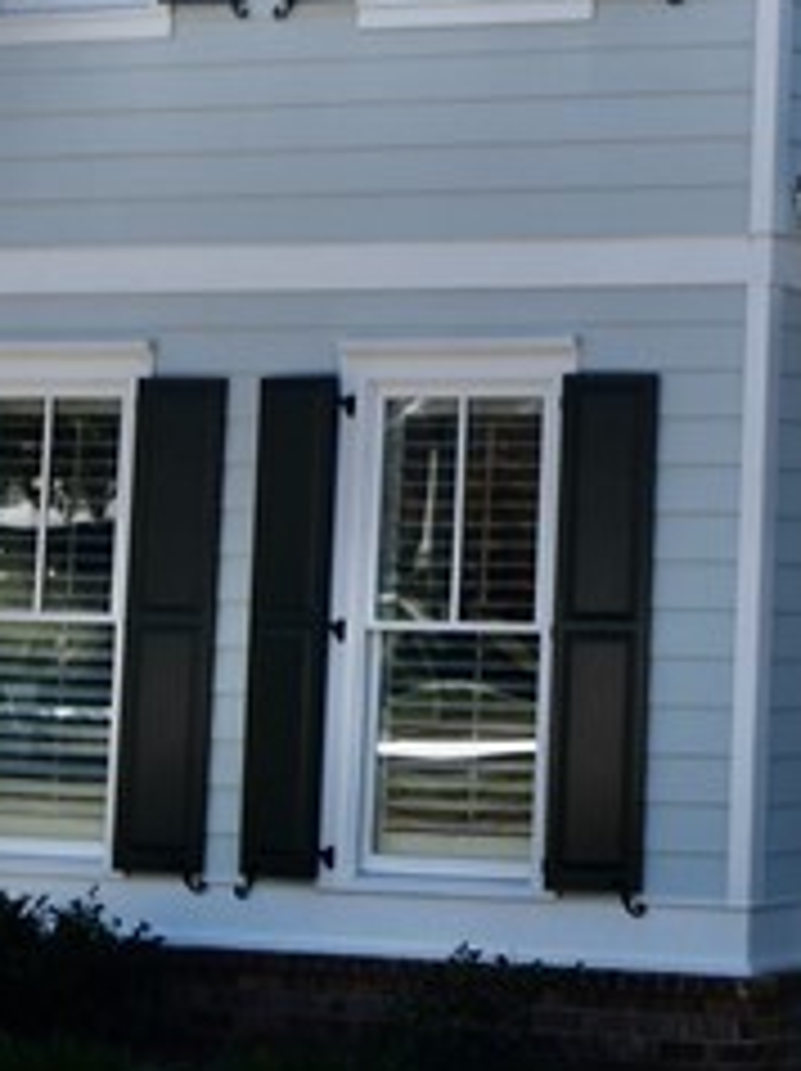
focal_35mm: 123
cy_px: 135
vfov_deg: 15.9
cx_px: 1350
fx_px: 3802
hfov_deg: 11.3
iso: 110
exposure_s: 1/250
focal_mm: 19
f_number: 8
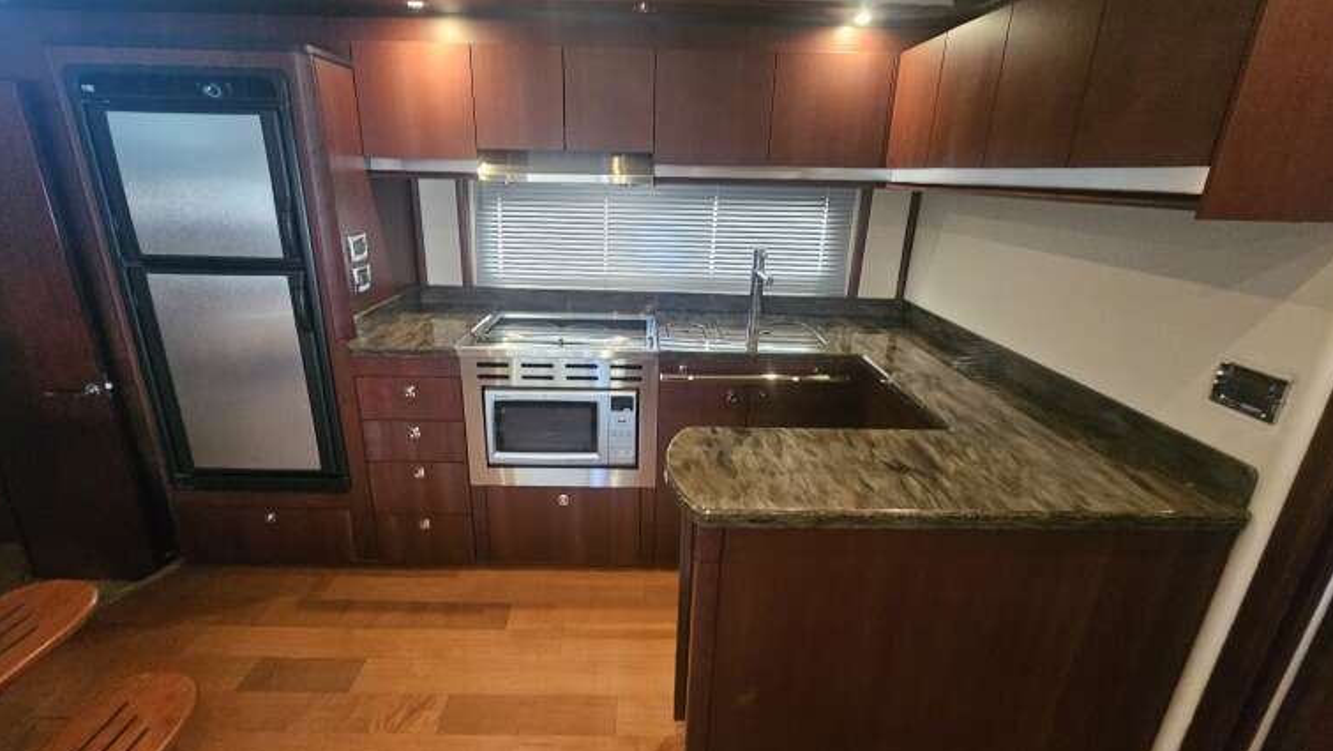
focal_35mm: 15
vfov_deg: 70.5
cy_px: 359
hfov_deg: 103.0
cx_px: 646
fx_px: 530
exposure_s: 1/24
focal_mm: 2.2
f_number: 2.2
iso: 800
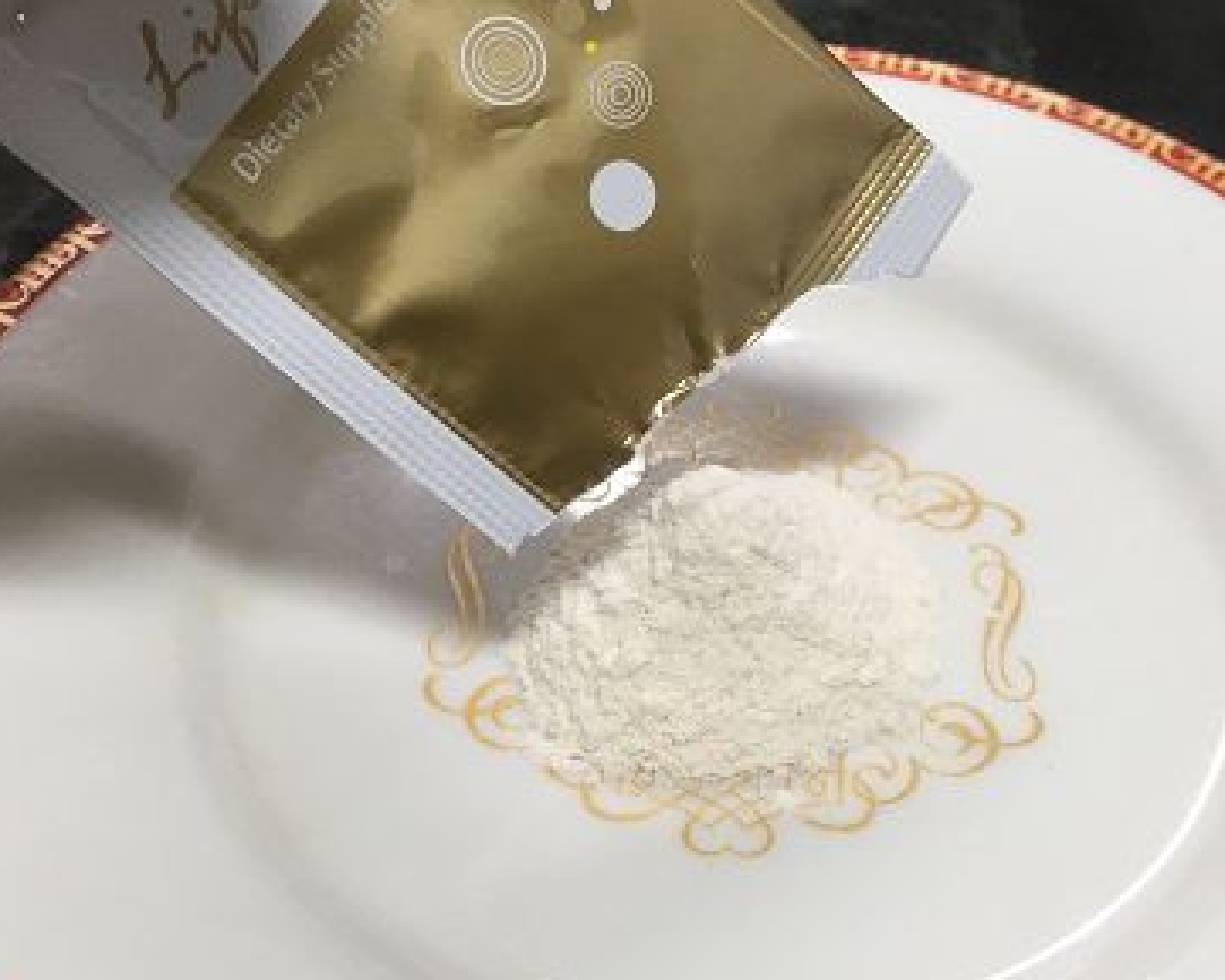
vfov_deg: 32.0
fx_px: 1704
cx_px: 672
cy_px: 583
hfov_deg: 39.5
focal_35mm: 47
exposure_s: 1/30
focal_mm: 4.15
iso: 80
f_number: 2.2
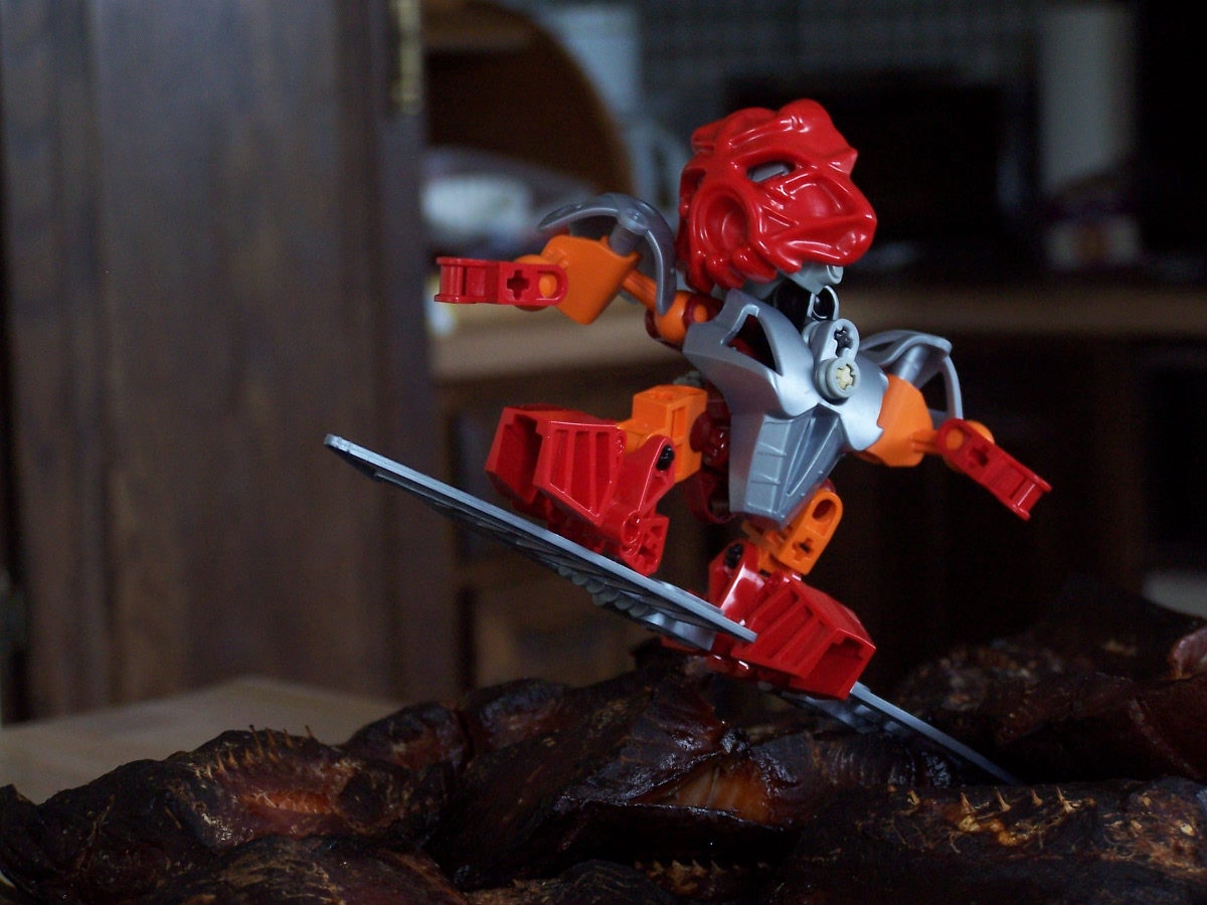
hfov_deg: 18.7
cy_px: 452
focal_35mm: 105
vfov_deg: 14.1
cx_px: 604
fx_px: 3661
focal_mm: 17.5
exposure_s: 1/8
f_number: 3.2
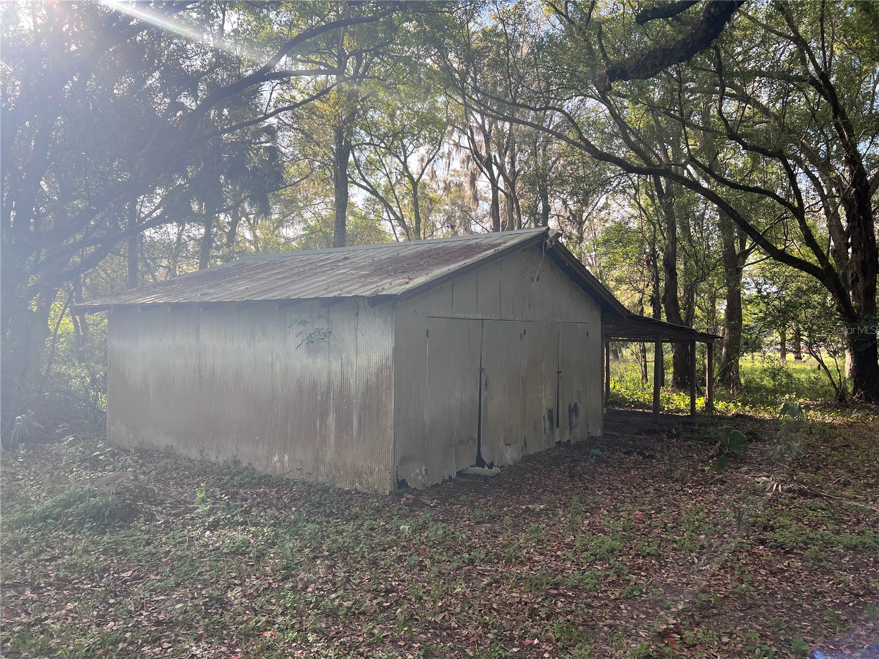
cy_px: 330
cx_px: 440
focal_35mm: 26
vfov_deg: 53.1
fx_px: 660
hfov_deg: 67.3
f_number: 1.5
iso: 50
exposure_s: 1/859
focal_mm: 5.7
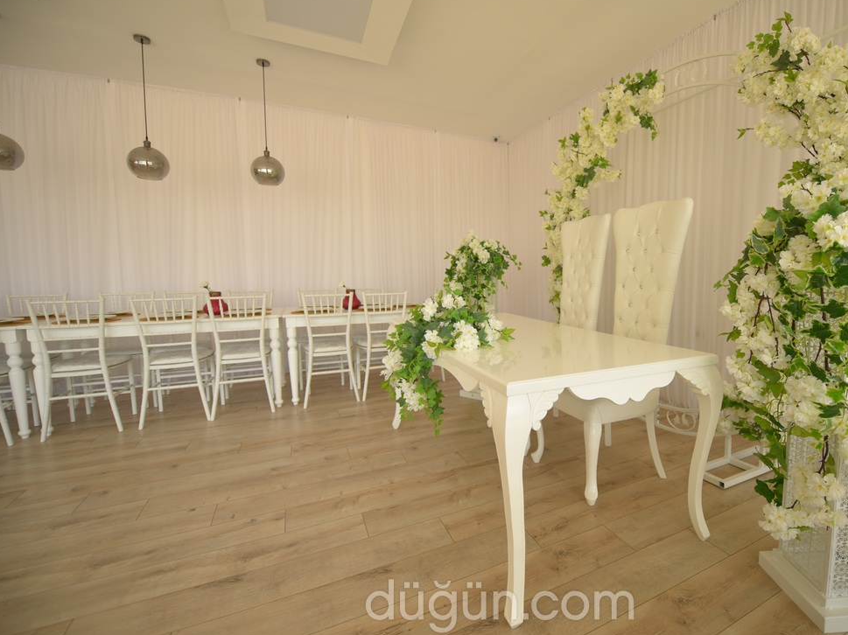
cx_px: 499
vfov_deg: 78.1
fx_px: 392
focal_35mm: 16
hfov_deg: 93.5
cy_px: 309
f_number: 2.8
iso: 200
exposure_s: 1/125
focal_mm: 14
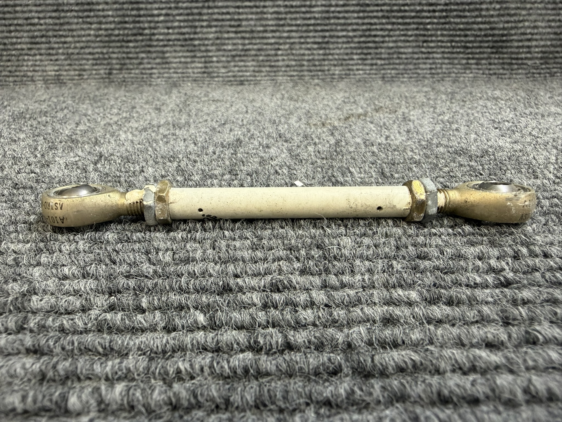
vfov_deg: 56.8
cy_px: 211
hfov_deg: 71.6
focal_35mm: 24
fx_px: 390
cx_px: 281
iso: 250
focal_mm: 2.22
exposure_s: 1/60
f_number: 2.2
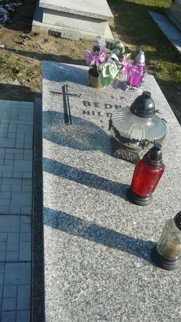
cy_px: 162
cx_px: 114
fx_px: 333
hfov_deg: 30.3
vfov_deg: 51.6
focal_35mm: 39
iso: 80
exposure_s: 1/640
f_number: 2.8
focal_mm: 5.2
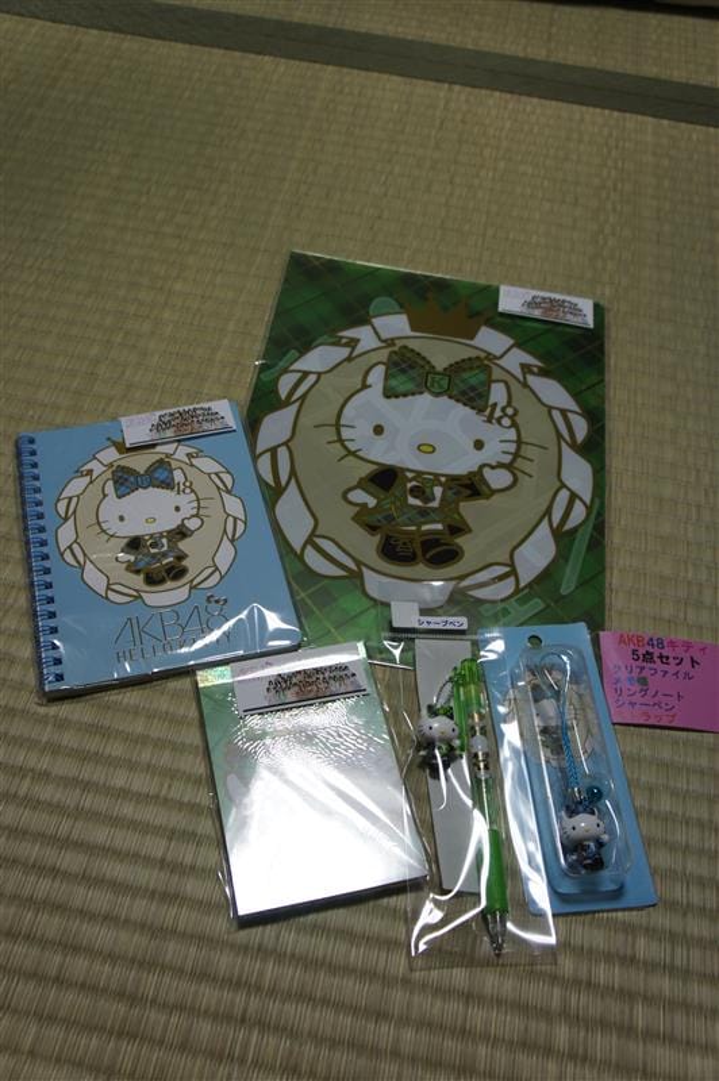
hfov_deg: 39.9
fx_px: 990
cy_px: 540
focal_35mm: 33
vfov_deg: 57.3
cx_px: 360
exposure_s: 1/40
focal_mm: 22
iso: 200
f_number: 4
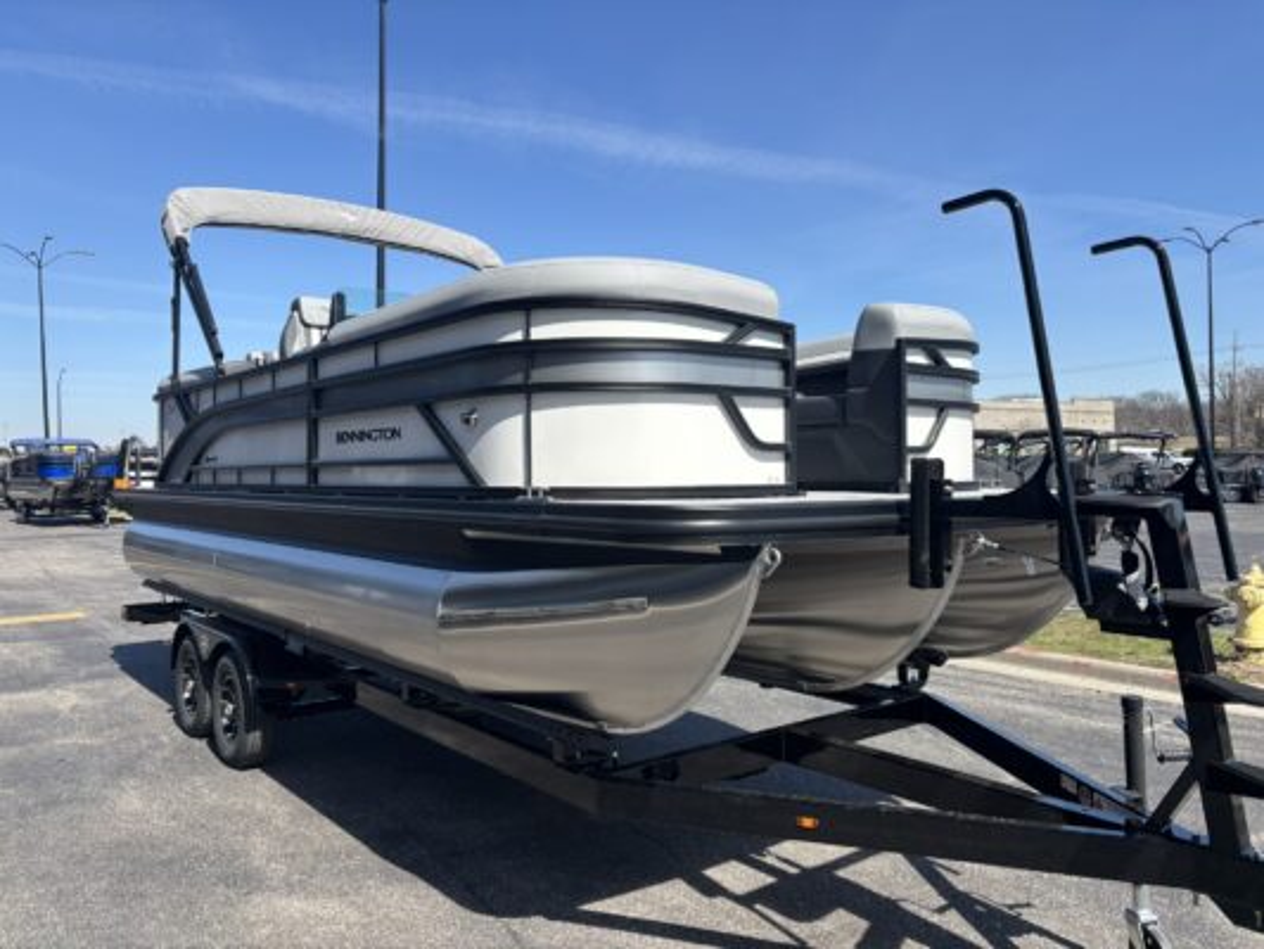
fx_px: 950
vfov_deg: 53.1
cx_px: 632
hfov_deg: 67.3
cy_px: 474
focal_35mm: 26
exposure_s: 1/2778
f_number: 1.6
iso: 50
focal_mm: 5.96
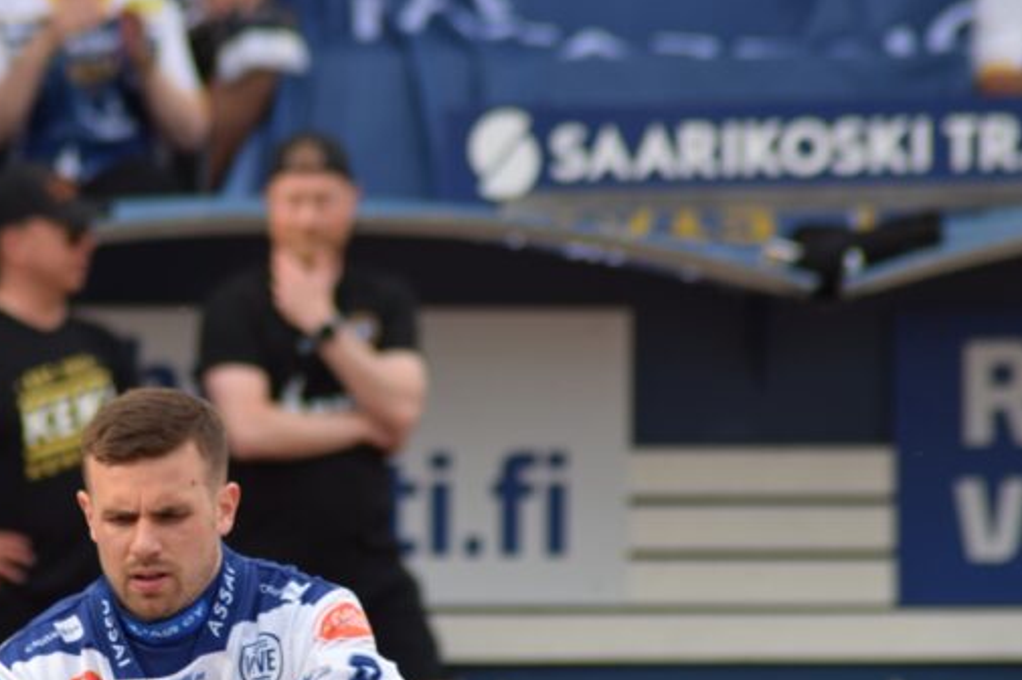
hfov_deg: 3.0
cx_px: 259
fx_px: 19433
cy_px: 510
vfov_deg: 2.0
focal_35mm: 685
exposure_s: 1/125
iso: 100
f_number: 6.3
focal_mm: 300
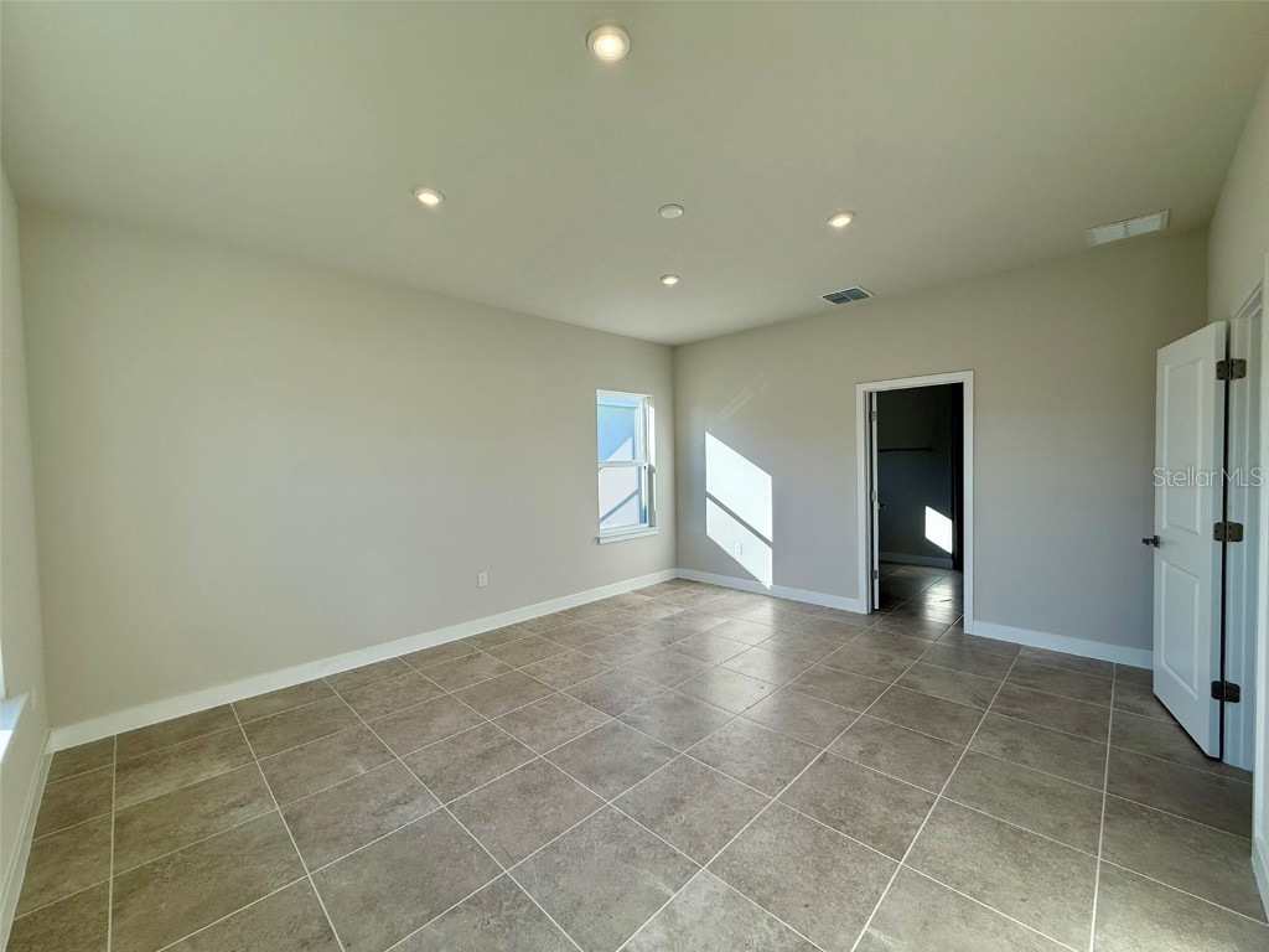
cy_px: 476
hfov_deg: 102.1
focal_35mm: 14
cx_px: 634
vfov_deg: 85.7
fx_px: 513
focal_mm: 2.22
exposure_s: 1/465
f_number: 2.2
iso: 64
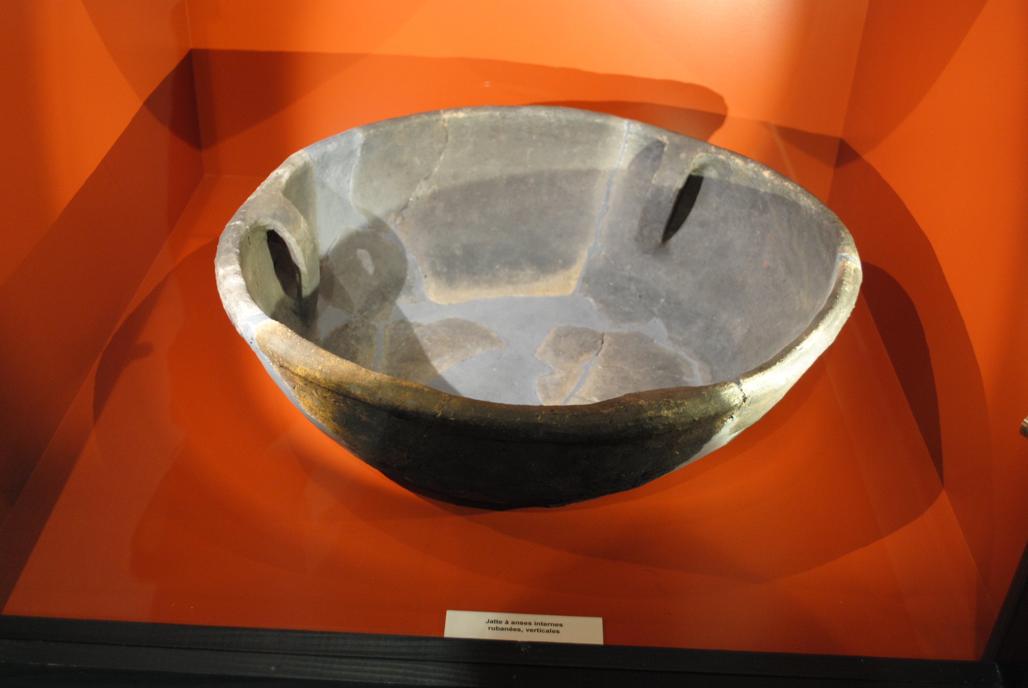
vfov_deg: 34.3
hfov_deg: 49.5
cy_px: 344
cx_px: 514
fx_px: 1115
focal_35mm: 39
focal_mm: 26
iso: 400
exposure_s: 1/5
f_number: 4.2
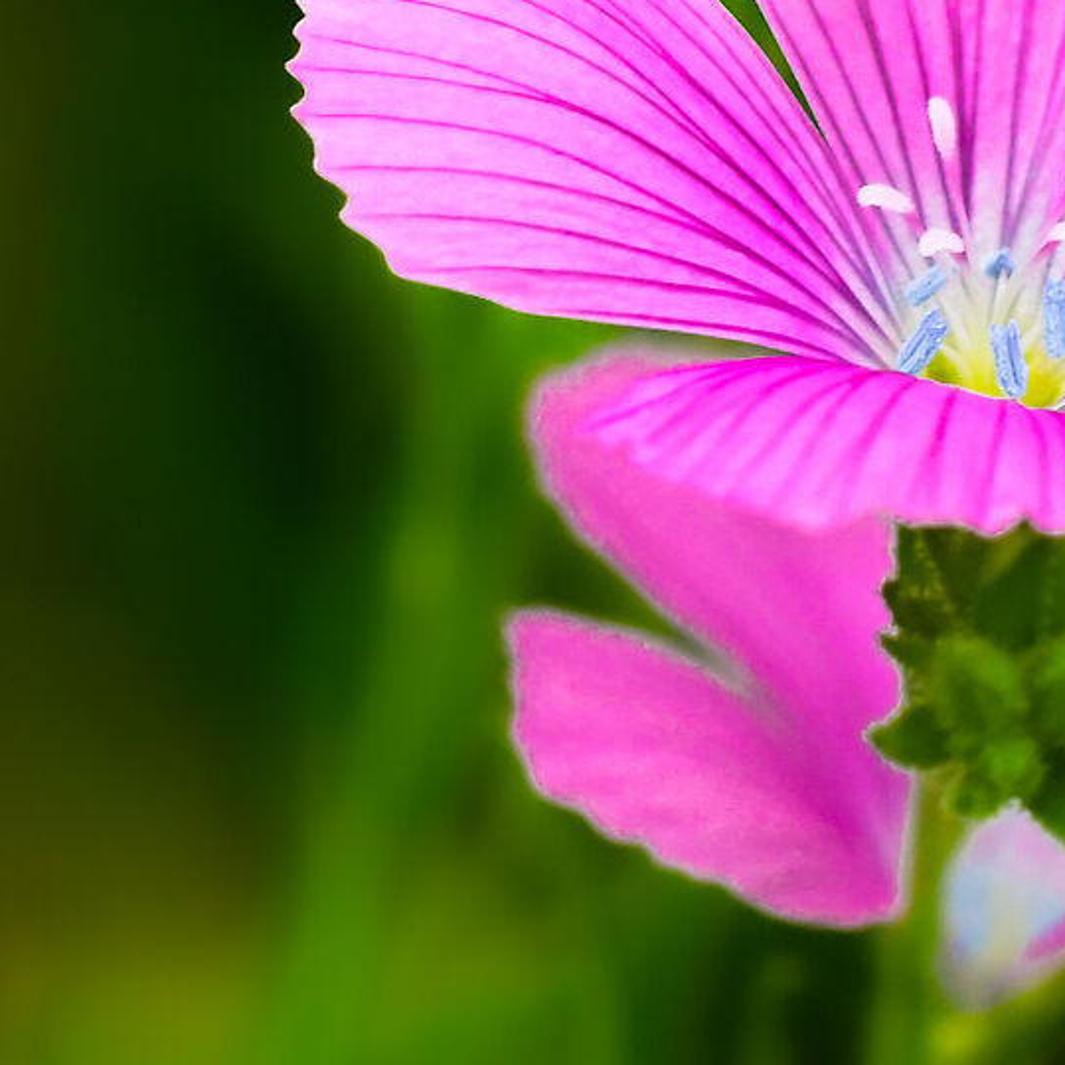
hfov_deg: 3.4
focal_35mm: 511
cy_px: 198
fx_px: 17787
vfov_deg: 3.4
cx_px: 1105
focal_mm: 90
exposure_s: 1/400
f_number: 7.1
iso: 800
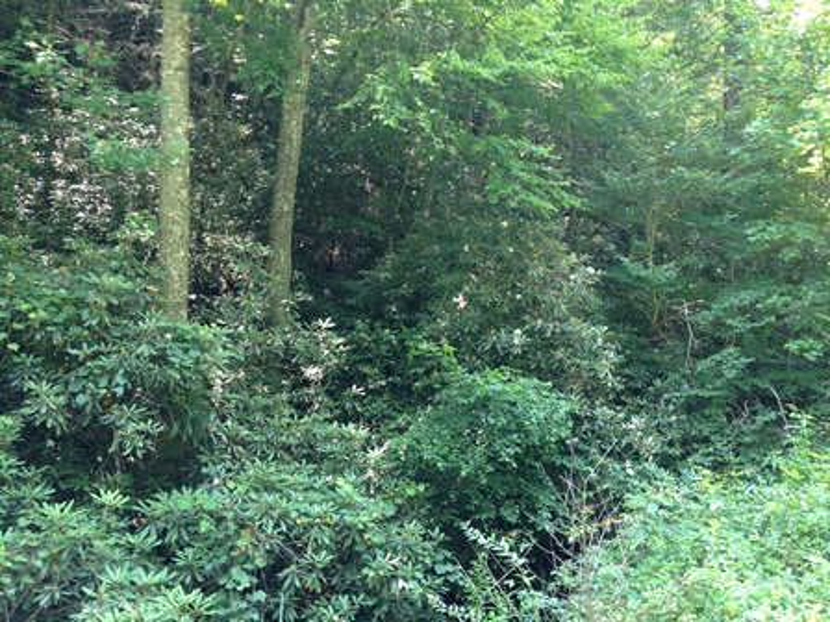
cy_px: 311
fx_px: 839
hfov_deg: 52.6
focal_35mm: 35
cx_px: 415
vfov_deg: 40.7
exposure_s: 1/40
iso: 64
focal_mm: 4.28
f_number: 2.4
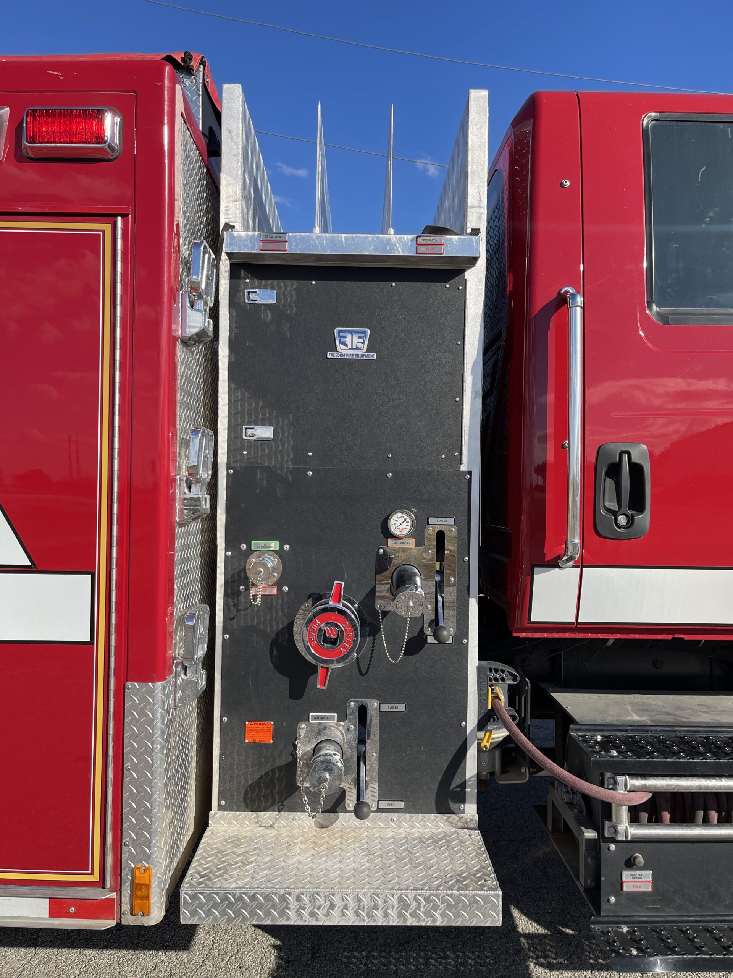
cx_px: 366
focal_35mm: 26
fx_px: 734
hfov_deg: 53.1
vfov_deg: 67.3
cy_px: 489
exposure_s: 1/2545
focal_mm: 5.1
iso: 32
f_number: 1.6
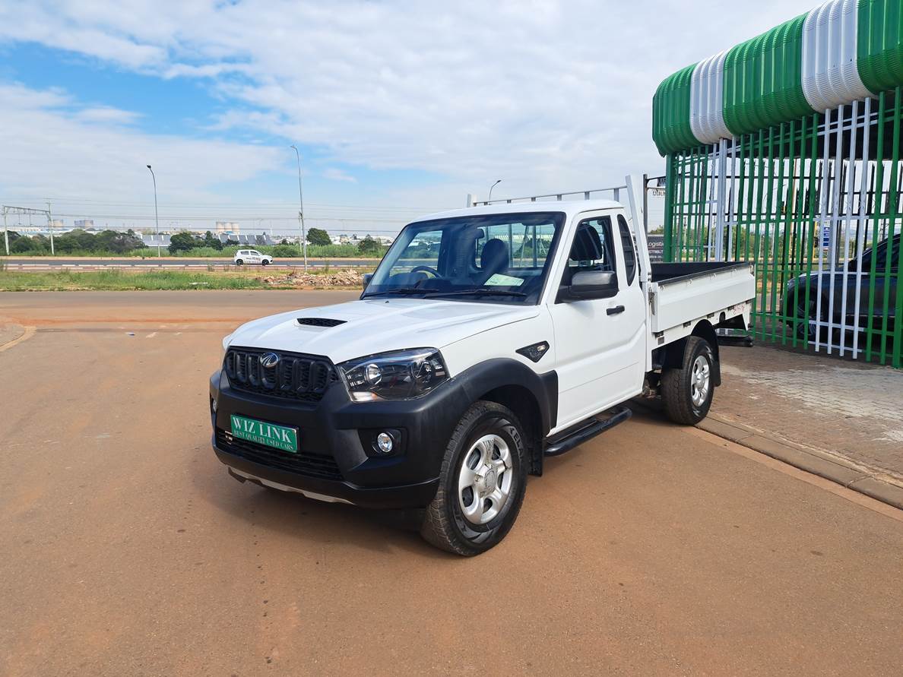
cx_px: 452
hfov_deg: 71.6
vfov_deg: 56.8
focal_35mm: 24
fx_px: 626
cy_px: 338
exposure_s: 1/770
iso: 50
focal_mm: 5.23
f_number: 1.8
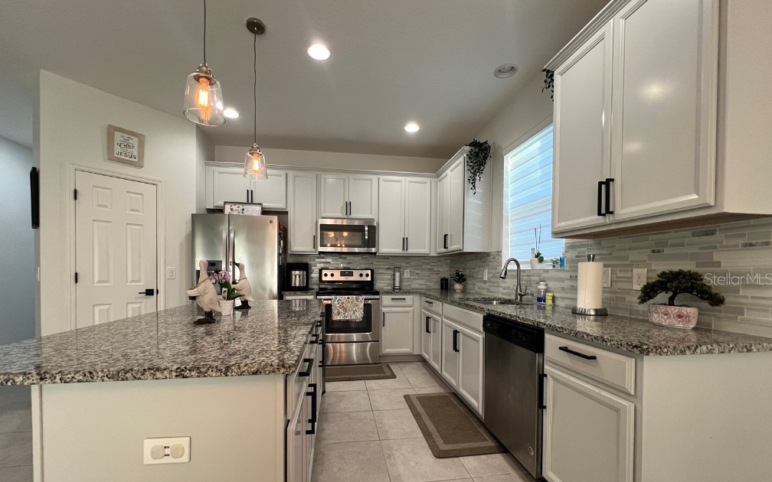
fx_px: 295
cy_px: 278
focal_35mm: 14
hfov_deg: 105.3
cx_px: 384
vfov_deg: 78.1
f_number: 1.8
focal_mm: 1.57
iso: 250
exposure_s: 1/120
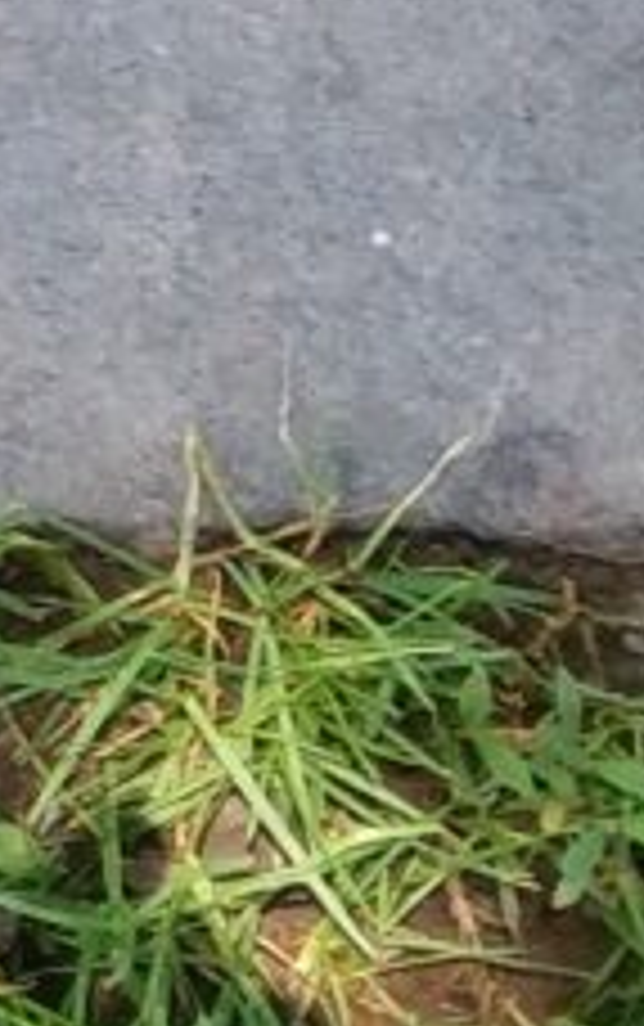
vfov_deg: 14.6
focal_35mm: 138
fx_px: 3866
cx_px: -1126
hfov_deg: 8.4
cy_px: -248
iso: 40
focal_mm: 2.47
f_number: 1.9
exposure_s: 1/164
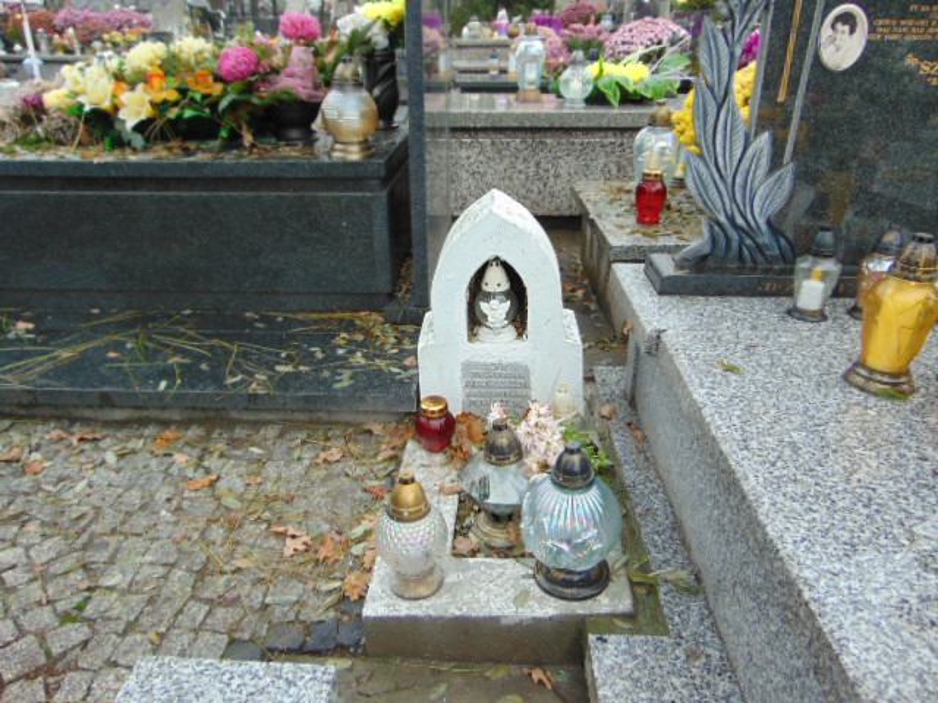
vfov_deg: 54.9
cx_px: 469
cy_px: 352
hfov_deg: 69.4
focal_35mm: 25
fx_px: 677
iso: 80
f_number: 3
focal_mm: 4.5
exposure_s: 1/60
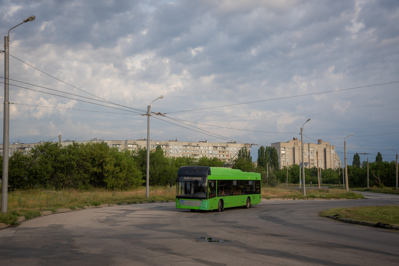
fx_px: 488
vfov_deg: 30.5
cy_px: 133
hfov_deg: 44.5
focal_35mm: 44
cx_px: 200
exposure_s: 1/400
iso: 320
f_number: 7.1
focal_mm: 44
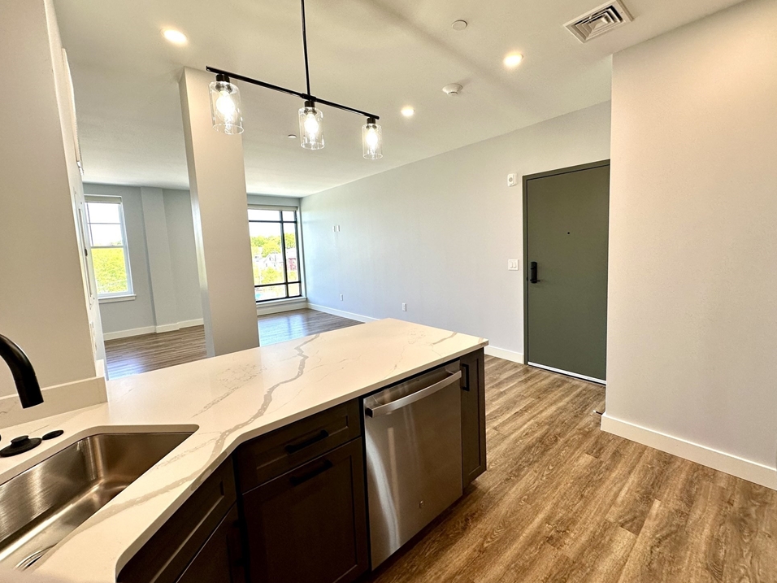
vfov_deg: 81.7
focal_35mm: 15
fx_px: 337
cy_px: 278
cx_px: 415
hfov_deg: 98.0
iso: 64
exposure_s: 1/120
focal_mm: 2.22
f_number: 2.2
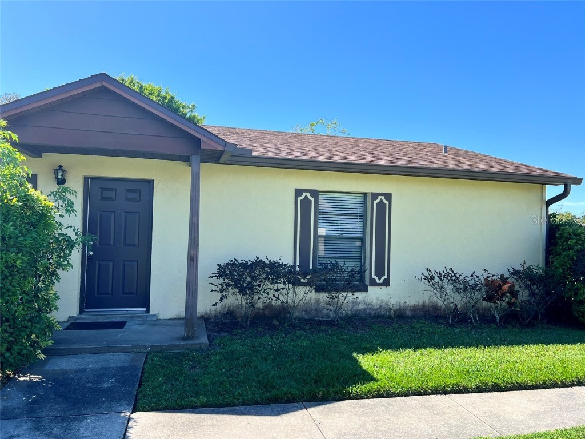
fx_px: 439
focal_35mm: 26
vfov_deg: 53.1
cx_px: 292
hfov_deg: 67.3
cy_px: 220
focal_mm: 5.7
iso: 50
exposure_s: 1/1972
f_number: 1.5
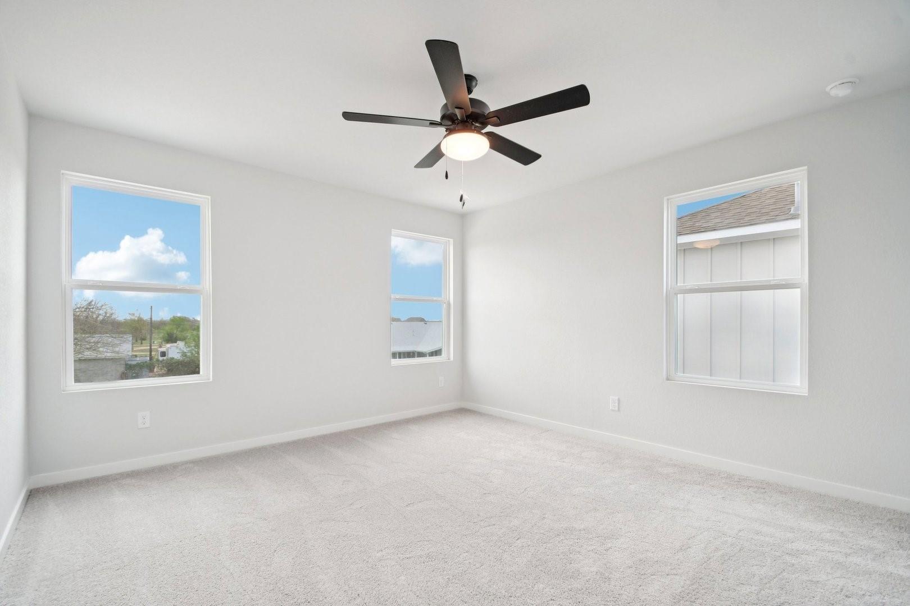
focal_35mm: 15
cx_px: 455
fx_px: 379
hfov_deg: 100.4
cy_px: 303
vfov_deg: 77.3
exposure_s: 1/80
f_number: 8
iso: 400
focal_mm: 10
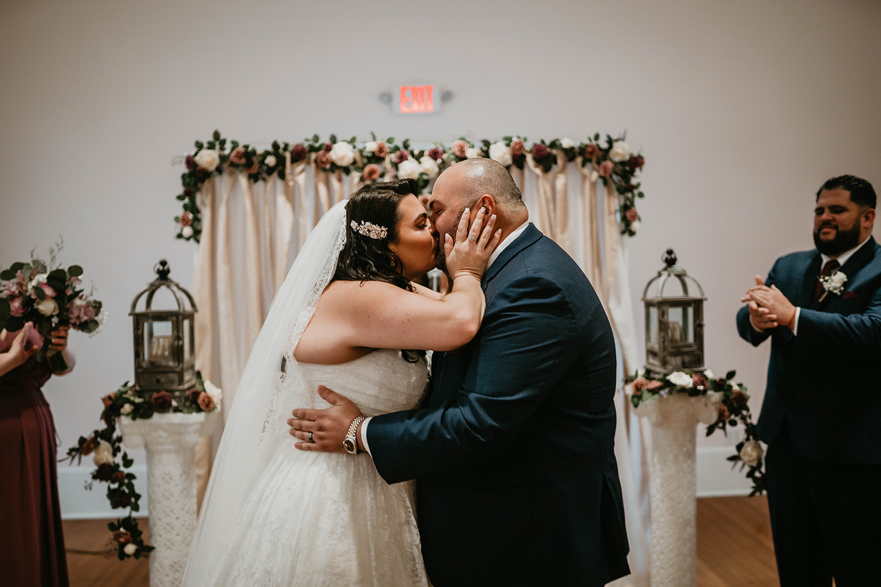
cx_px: 440
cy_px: 294
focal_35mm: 35
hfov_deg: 54.4
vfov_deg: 37.9
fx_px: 857
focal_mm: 35
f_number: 1.4
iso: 400
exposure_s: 1/125
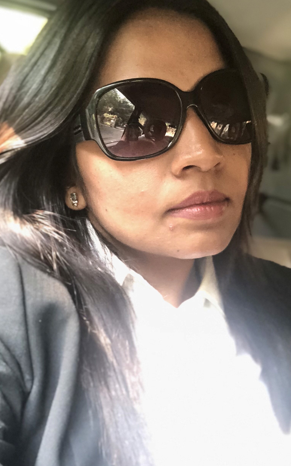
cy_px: 249
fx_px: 546
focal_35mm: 43
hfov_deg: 29.8
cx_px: 160
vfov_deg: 46.2
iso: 160
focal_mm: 2.87
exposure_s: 1/30
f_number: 2.2
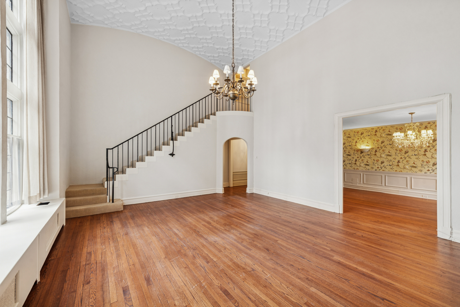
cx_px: 230
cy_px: 154
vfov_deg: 81.3
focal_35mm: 14
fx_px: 179
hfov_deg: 104.2
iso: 200
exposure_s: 1/4
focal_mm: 14
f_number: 8
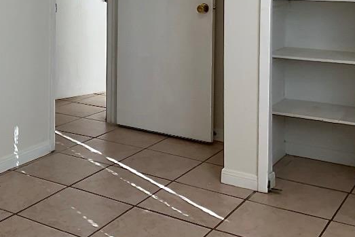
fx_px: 542
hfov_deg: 35.7
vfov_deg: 23.6
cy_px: 3
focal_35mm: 55
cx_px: 104
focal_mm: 3
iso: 40
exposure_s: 1/100
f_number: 1.8
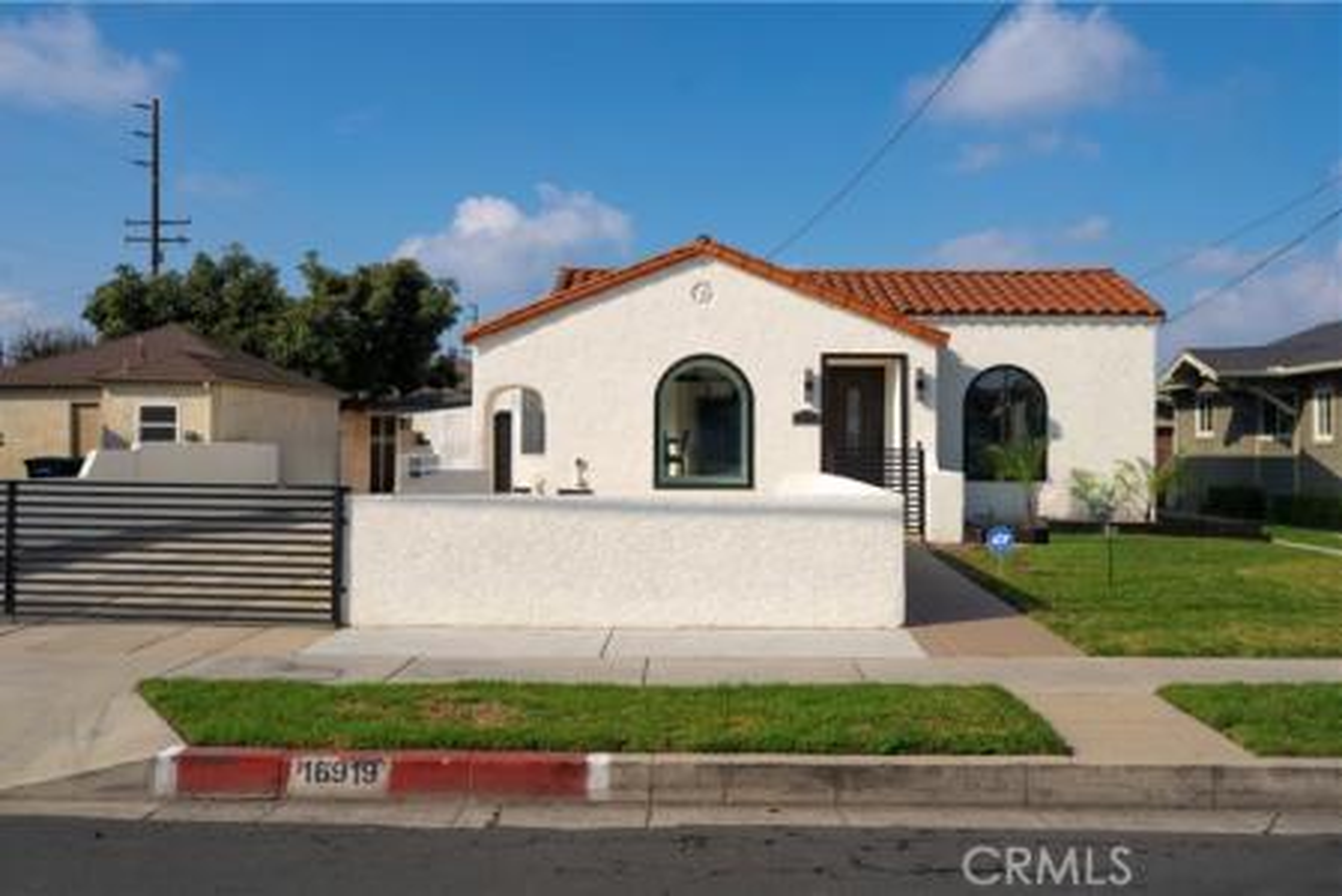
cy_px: 448
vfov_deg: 37.9
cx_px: 671
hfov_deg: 54.4
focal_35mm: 35
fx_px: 1306
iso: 100
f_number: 5
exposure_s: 1/1000
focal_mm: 35
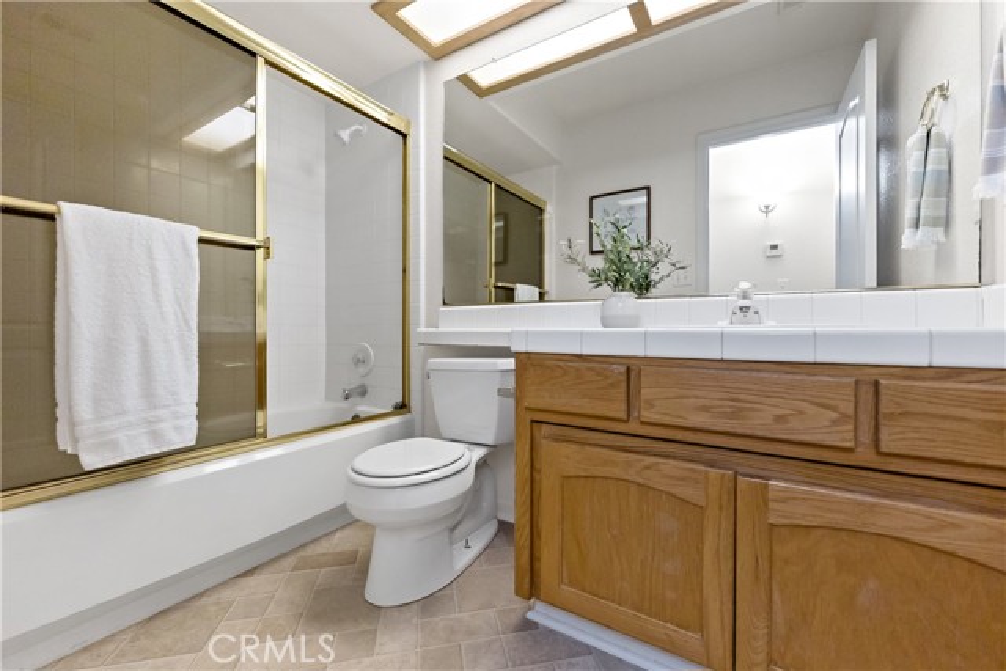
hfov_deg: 104.2
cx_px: 503
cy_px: 336
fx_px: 391
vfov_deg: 81.2
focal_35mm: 14
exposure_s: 1/160
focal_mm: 14
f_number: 2.8
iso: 1250
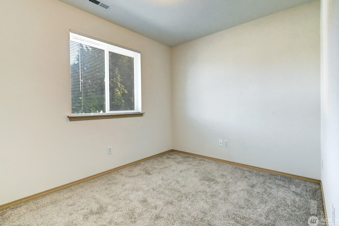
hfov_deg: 96.6
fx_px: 151
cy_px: 109
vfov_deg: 73.7
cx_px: 179
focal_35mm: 16
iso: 3200
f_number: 13
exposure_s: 1/8
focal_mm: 10
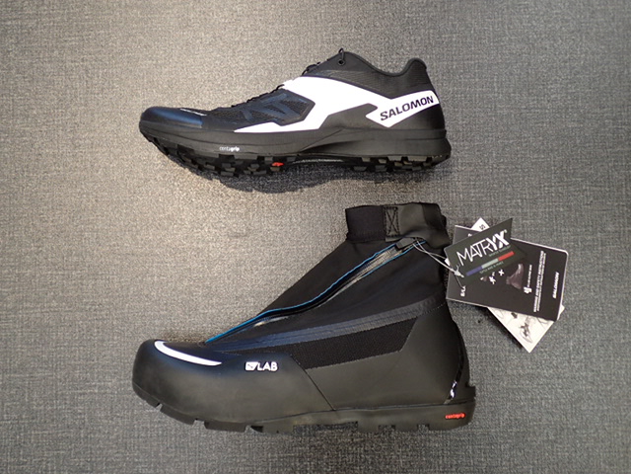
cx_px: 316
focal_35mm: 38
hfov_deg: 49.0
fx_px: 693
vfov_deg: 37.7
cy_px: 237
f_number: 2.7
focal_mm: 6.86
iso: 200
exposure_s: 1/40
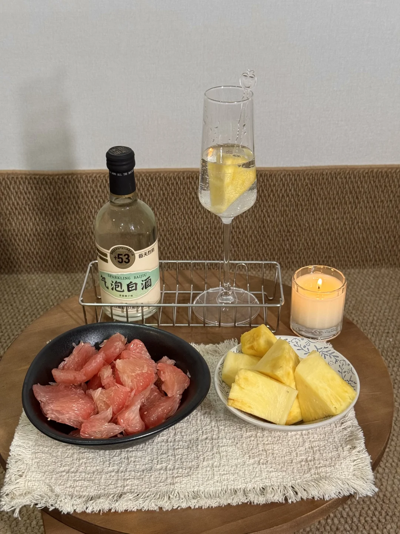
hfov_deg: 30.3
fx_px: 740
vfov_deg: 39.7
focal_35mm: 48
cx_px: 200
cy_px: 267
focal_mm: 6.76
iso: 250
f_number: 1.78
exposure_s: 1/60
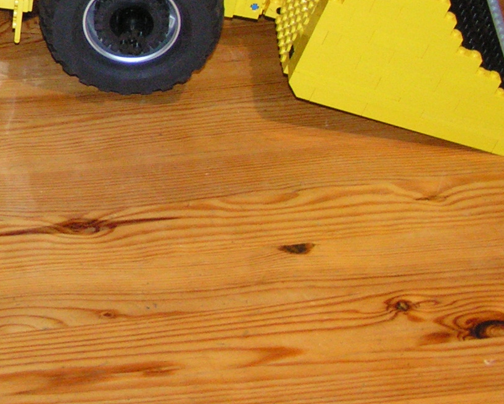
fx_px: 1701
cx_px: -136
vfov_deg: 13.2
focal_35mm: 114
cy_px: -65
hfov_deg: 16.0
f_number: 2.8
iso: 200
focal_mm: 7.1
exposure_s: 1/50
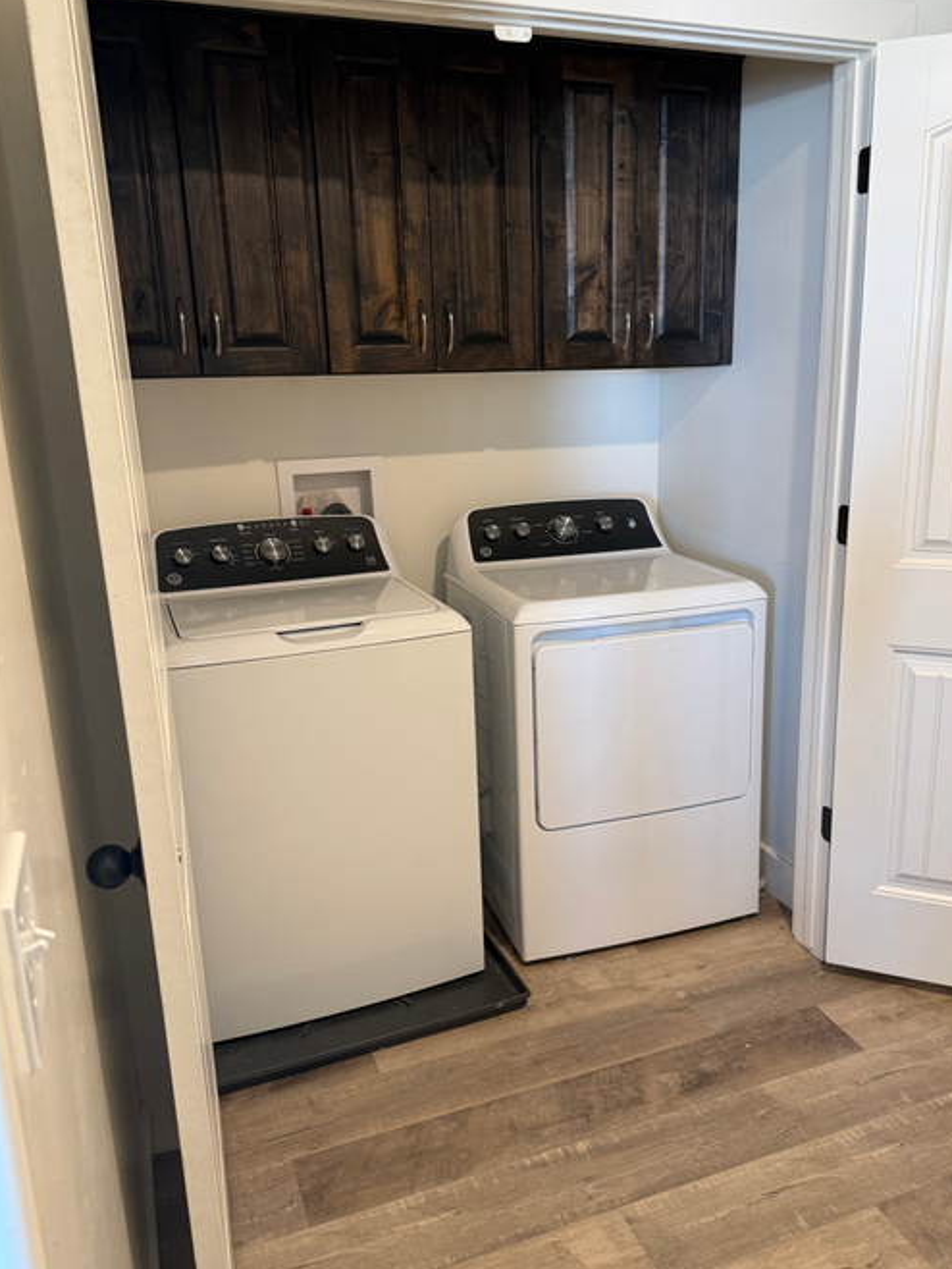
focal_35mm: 28
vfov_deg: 63.4
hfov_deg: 49.6
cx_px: 545
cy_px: 636
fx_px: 1026
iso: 160
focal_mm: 6.76
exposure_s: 1/60
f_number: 1.78
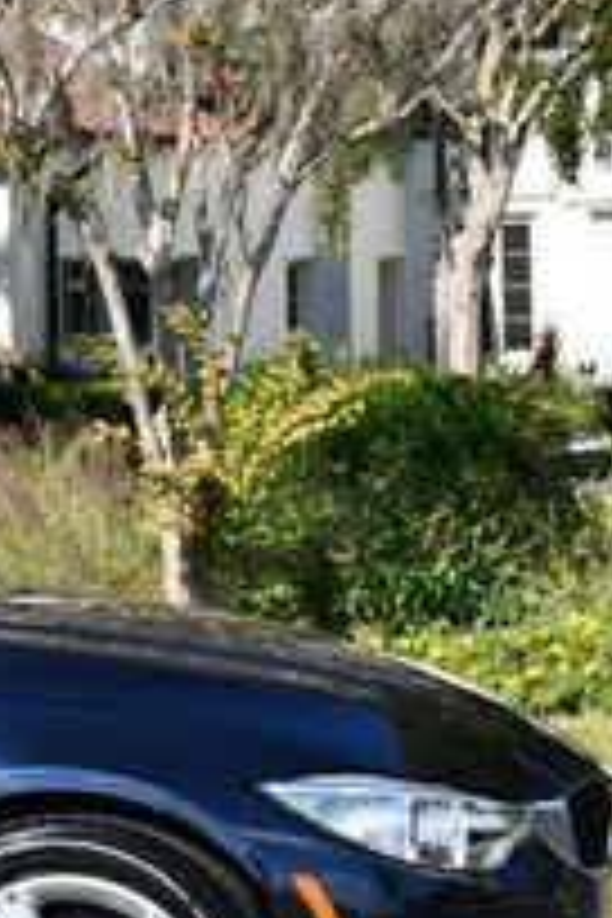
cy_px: 432
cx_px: -603
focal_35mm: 157
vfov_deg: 13.1
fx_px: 4003
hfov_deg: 8.3
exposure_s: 1/250
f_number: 8
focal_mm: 25
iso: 100
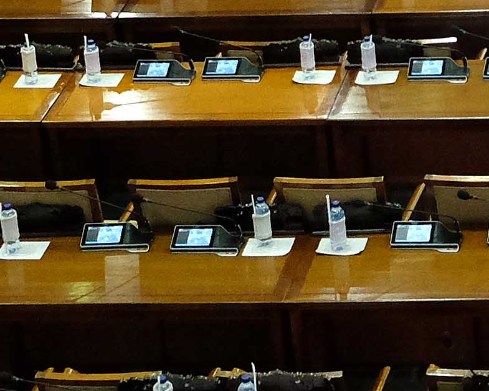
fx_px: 2287
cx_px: 782
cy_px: -412
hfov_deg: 11.6
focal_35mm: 158
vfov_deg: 9.1
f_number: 2.8
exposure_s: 1/125
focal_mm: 18
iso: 2500
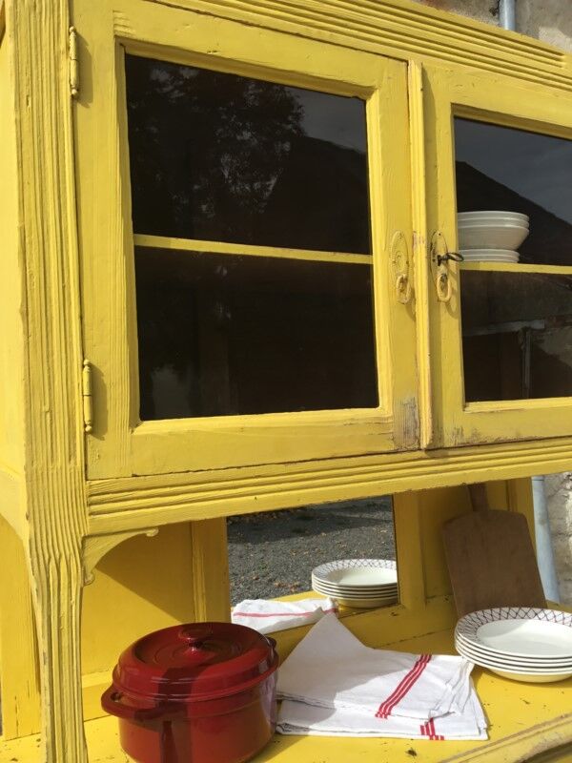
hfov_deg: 45.4
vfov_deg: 58.4
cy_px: 382
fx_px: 683
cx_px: 286
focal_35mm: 31
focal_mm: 3.3
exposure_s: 1/1018
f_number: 2.4
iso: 25
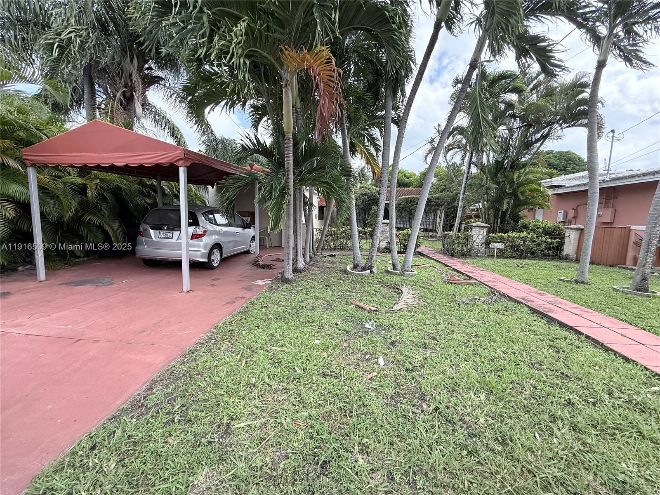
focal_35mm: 14
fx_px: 267
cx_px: 330
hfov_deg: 102.1
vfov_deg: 85.7
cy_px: 248
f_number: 2.2
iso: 64
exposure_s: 1/564
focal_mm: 2.22
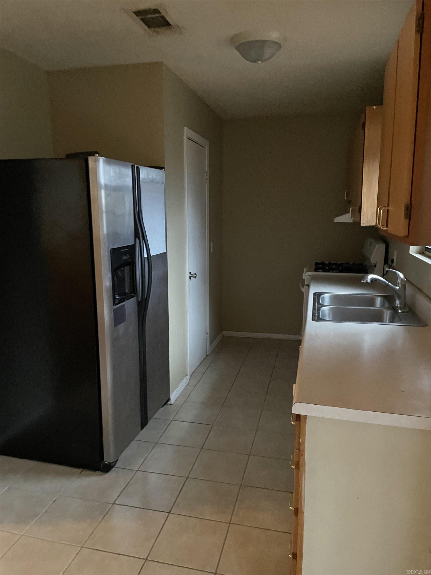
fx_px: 432
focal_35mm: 26
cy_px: 288
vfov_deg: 67.3
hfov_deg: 53.1
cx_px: 216
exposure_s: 1/30
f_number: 1.6
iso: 1000
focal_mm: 4.2
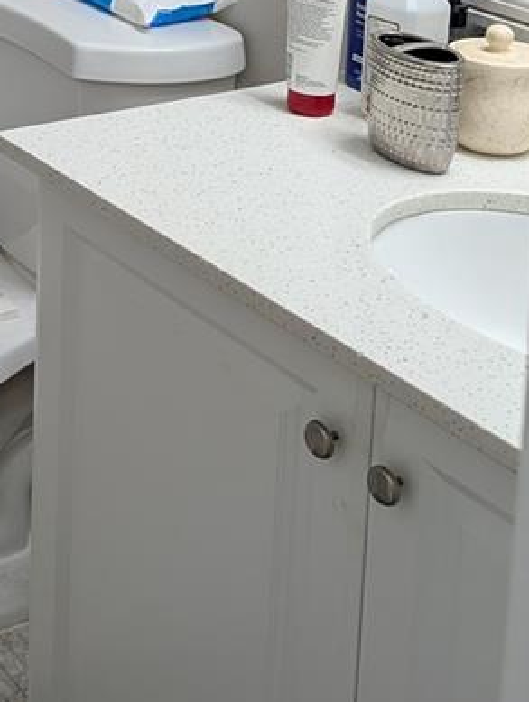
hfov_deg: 18.0
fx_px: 1504
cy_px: -125
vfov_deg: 24.1
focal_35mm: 74
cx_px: -239
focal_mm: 6.9
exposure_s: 1/60
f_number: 1.68
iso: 75
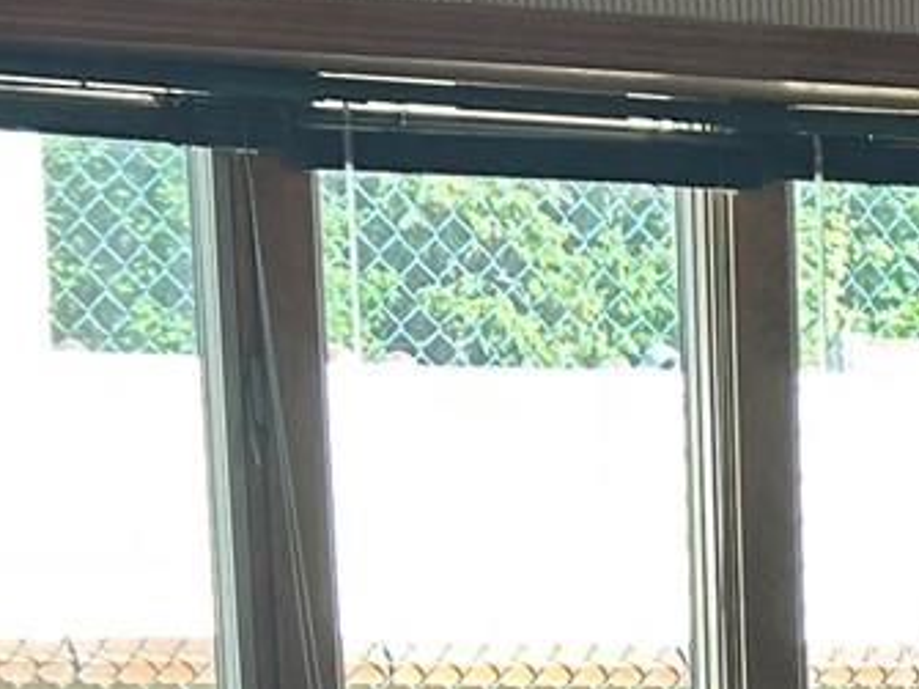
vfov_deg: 8.8
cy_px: 1430
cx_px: 1509
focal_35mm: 159
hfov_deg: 11.7
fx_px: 4220
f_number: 1.5
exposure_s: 1/121
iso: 50
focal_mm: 5.7
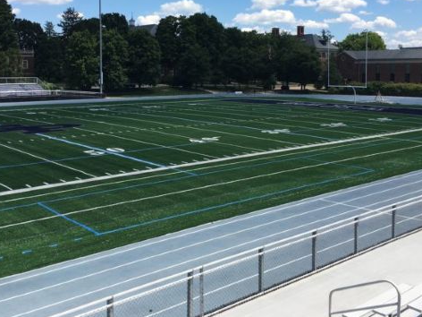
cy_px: 99
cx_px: 207
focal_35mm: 41
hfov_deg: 45.8
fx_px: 500
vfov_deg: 34.7
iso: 25
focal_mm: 4.15
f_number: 2.2
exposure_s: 1/1570
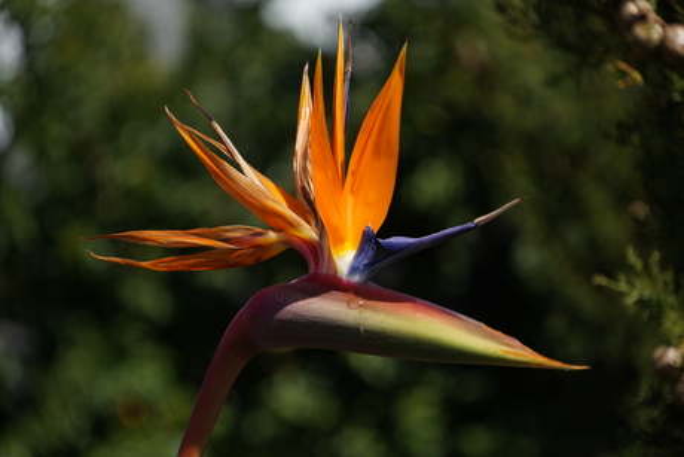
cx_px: 342
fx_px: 3677
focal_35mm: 194
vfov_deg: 7.1
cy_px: 228
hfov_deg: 10.6
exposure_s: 1/640
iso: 100
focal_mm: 129
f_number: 5.6
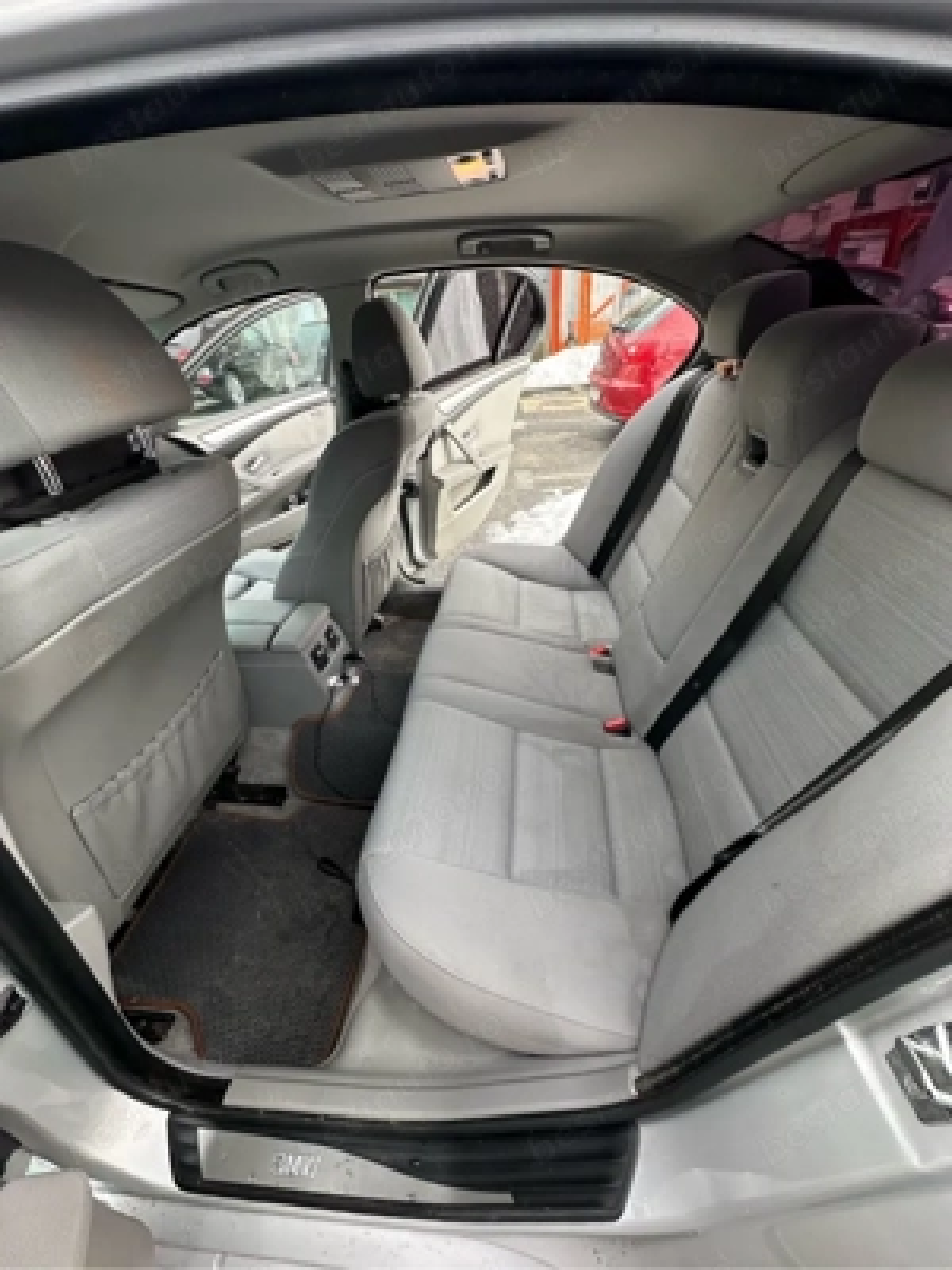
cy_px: 635
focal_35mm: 14
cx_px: 476
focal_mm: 2.22
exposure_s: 1/176
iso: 40
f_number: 2.2
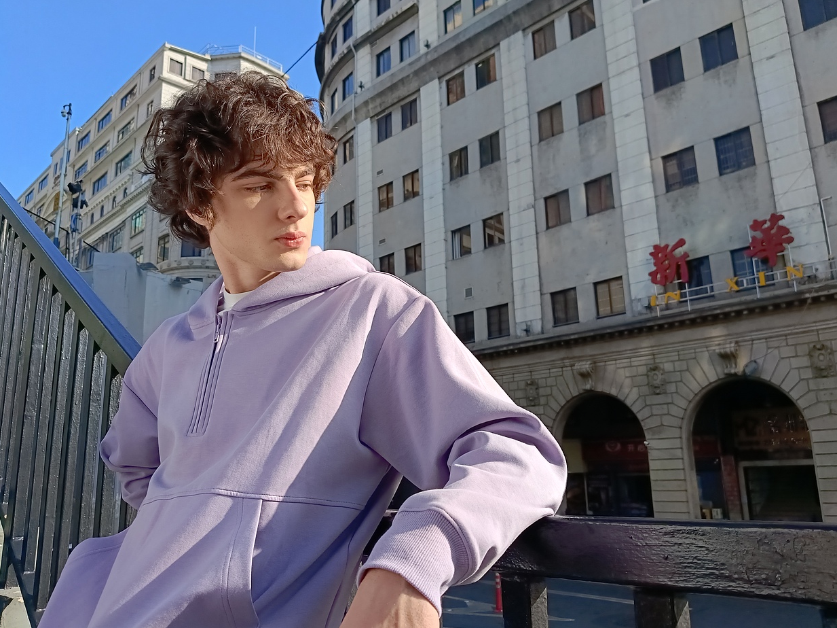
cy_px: 311
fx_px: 653
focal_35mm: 27
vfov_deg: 51.3
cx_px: 421
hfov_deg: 65.3
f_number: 1.88
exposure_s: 1/714
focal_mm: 4.84
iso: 50
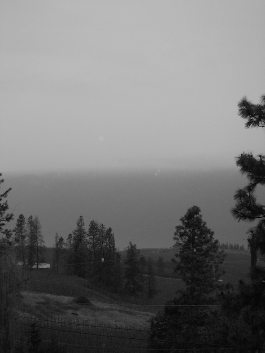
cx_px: 133
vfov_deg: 28.2
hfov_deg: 21.3
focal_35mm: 69
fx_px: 704
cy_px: 176
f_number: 4.1
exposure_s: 1/100
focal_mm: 12.2
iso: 400
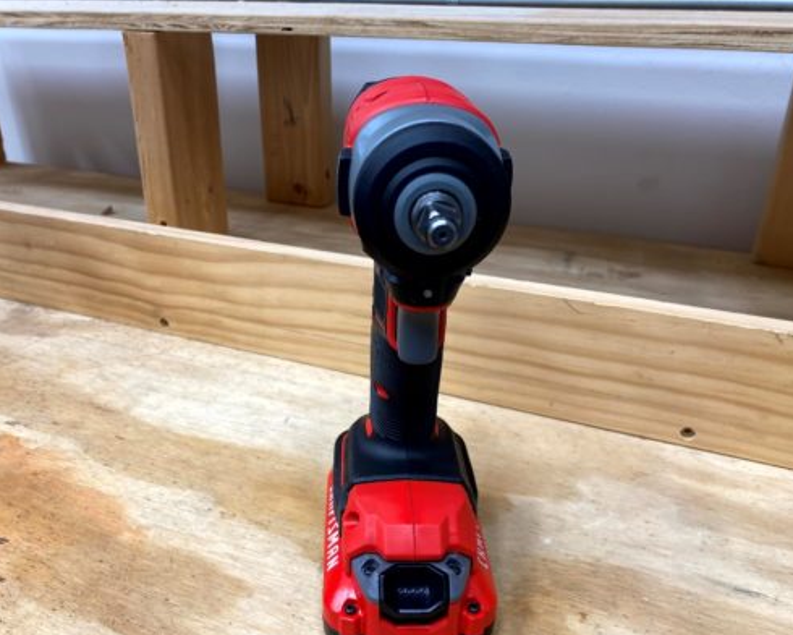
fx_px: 681
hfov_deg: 60.4
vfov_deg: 50.0
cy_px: 332
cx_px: 374
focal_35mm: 29
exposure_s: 1/228
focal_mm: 4.25
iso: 32
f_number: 1.8
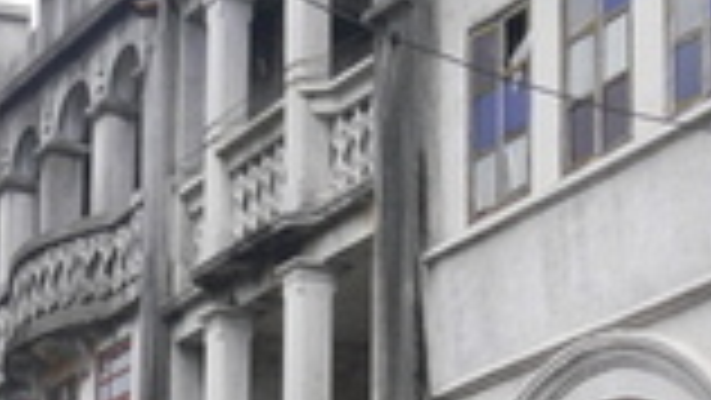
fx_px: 2735
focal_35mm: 145
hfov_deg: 14.6
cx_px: 662
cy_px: 562
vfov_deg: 8.2
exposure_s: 1/200
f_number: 5.6
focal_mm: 5.8
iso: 100
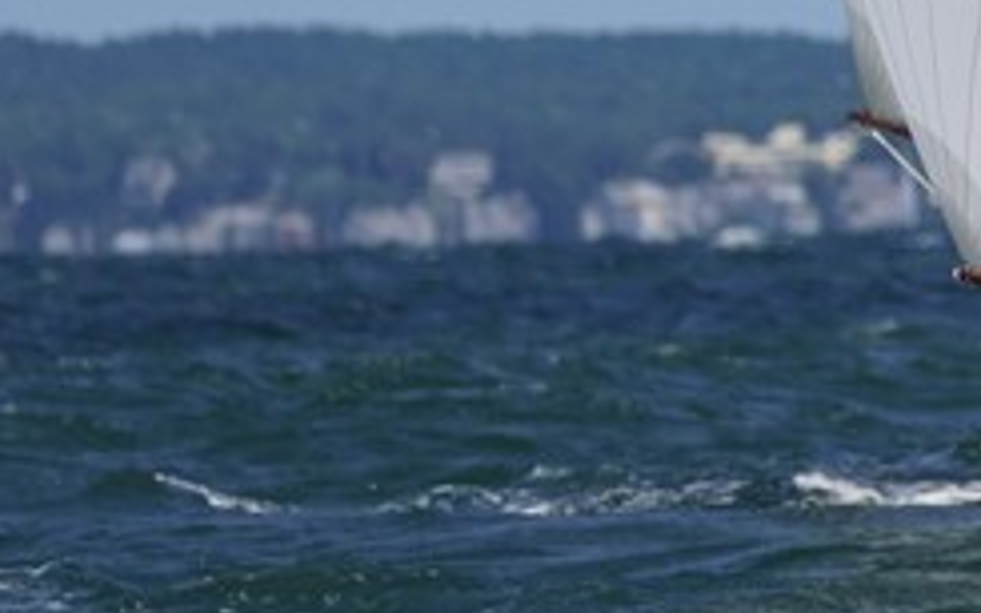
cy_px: -114
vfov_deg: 1.1
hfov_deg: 1.8
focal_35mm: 1188
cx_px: 1433
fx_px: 31754
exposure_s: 1/1600
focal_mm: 238
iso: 160
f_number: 5.6
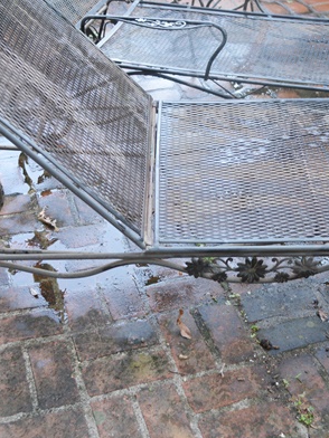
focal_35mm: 53
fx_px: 672
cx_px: 156
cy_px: 217
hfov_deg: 27.5
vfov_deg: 36.2
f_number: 4.2
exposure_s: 1/80
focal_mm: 24
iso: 400
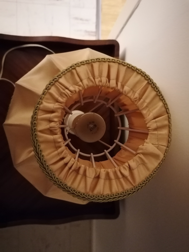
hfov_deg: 51.4
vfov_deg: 65.3
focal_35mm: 27
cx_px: 94
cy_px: 126
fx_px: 197
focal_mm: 4.75
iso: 3200
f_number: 1.8
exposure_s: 1/14.3
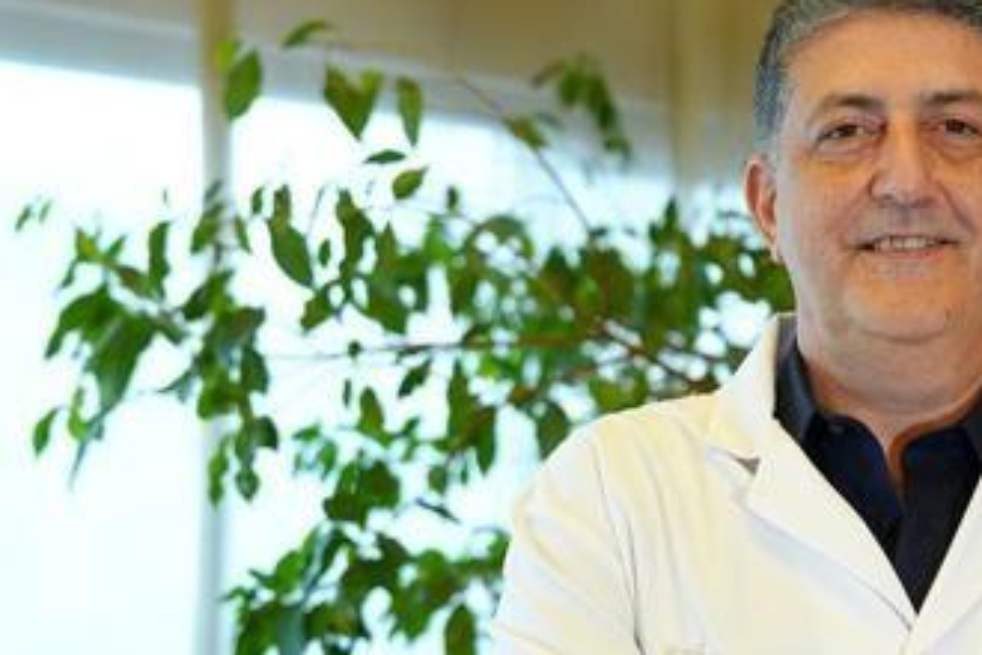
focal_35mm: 82
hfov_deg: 24.0
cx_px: 906
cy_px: 461
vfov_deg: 16.6
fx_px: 2237
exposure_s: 1/100
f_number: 2.8
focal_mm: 44
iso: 400
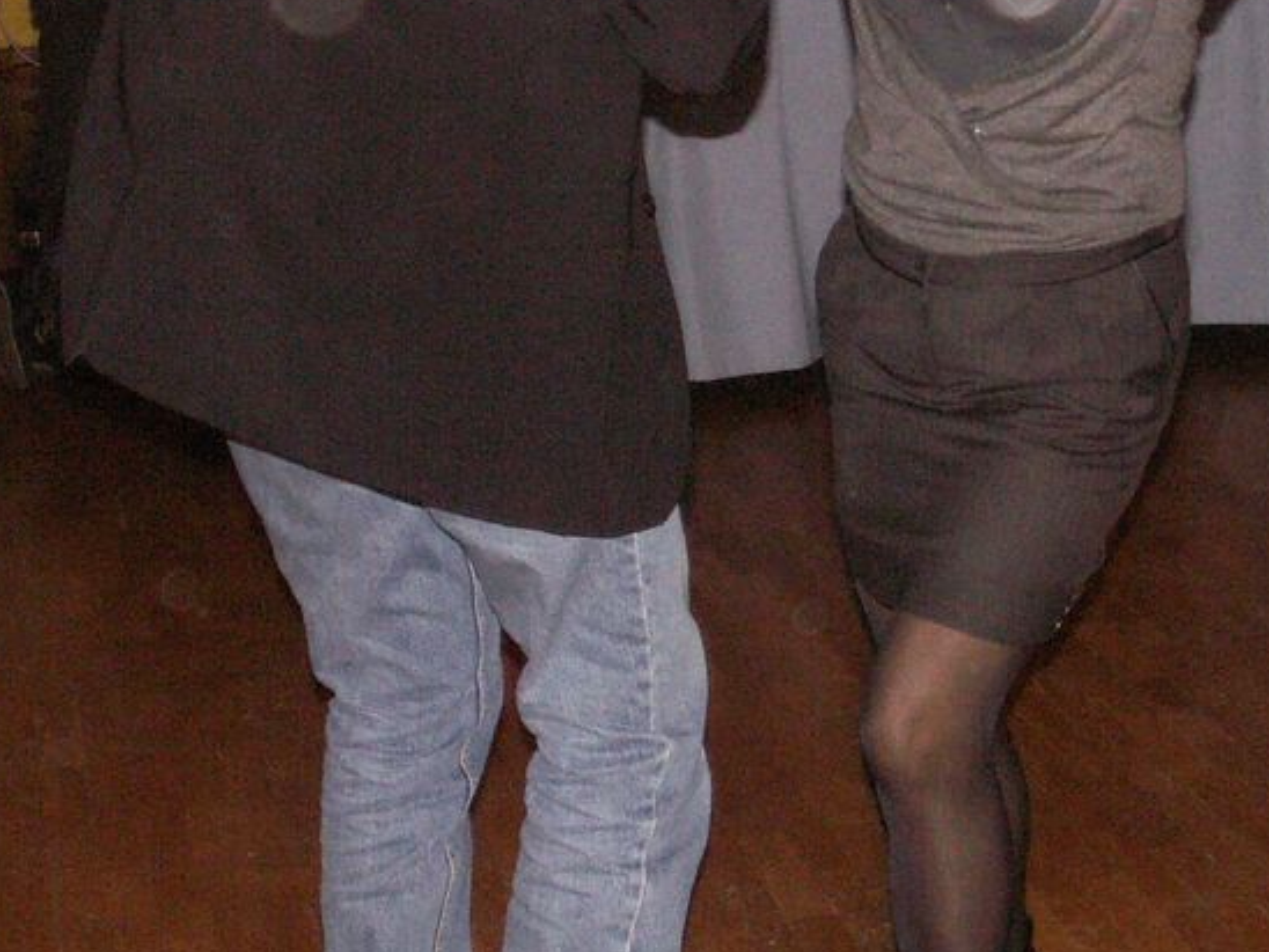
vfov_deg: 16.4
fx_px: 3299
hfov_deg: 21.5
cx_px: 1044
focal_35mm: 90
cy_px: 336
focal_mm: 5.86
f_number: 2.8
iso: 160
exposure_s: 1/40
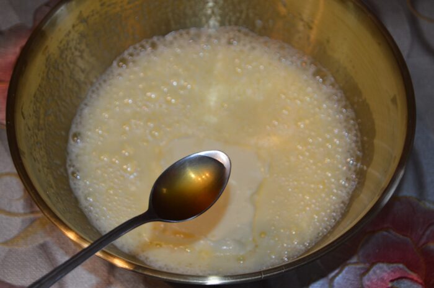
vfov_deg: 21.5
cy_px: 144
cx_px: 217
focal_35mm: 63
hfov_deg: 31.9
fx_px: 759
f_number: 5.3
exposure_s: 1/60
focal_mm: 42
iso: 720
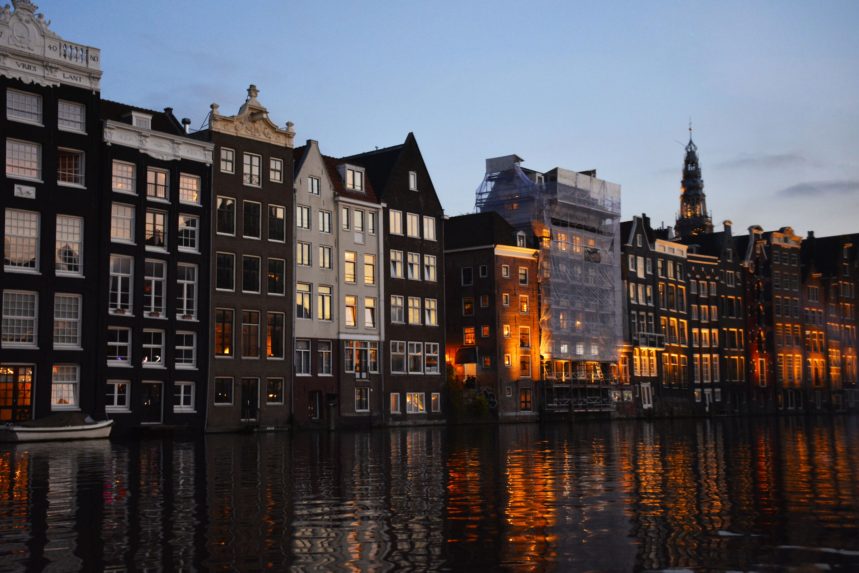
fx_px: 1074
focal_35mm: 45
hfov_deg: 43.6
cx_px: 430
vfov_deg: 29.9
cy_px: 286
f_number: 4
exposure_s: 1/25
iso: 2000
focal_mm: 30
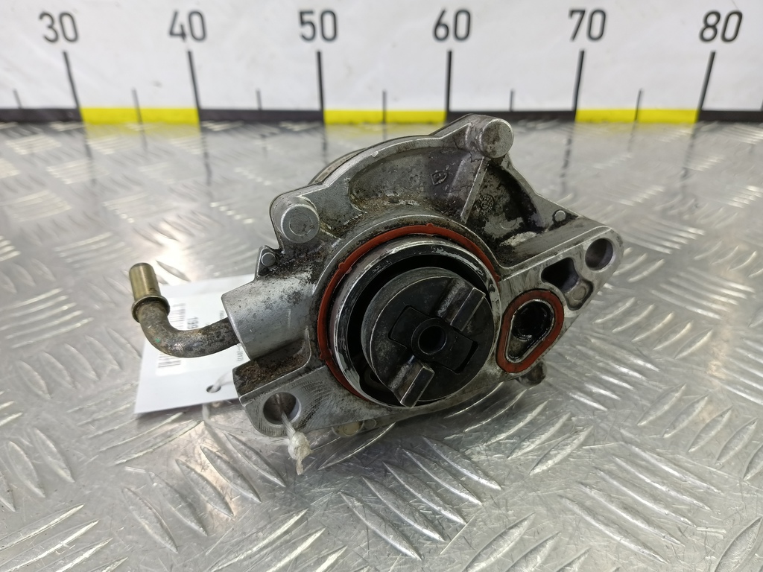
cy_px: 286
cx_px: 382
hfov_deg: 73.9
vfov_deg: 58.9
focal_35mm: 23
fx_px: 507
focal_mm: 4.11
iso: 161
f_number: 1.6
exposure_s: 1/50
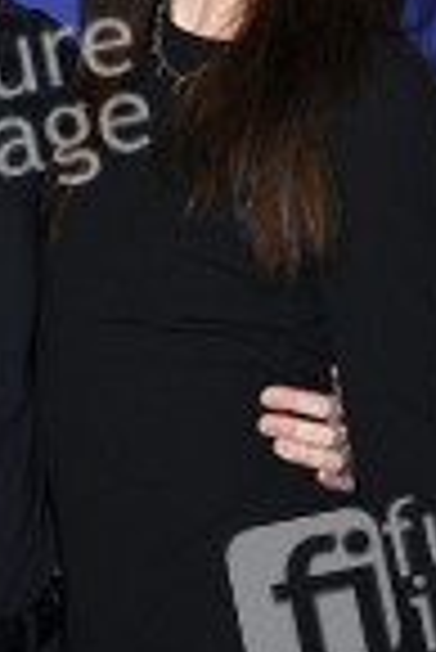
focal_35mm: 179
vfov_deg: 11.5
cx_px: 49
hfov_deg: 7.7
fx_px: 3244
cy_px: 351
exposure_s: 1/250
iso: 640
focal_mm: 65
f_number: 5.6
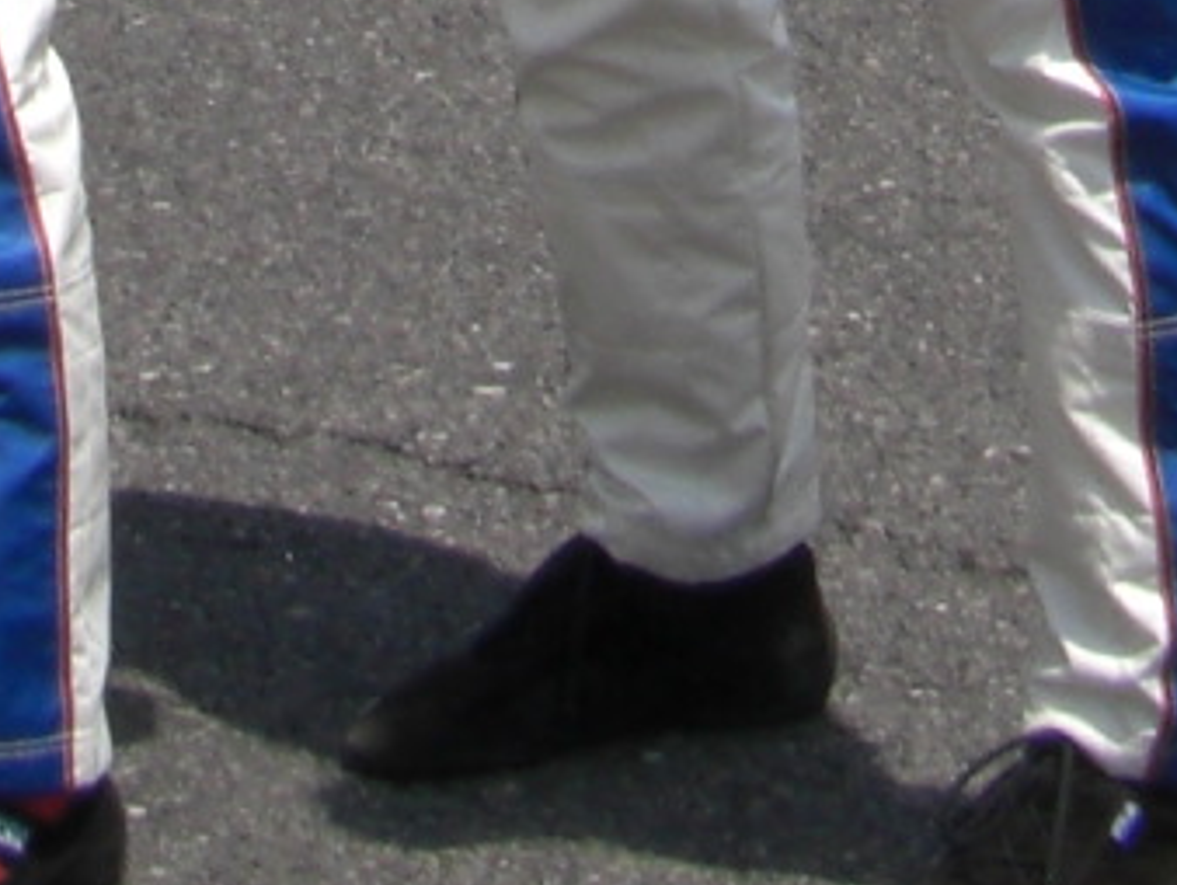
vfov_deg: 6.0
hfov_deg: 8.6
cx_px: 376
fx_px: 7826
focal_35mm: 230
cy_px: -1784
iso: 64
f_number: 4.6
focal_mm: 6.3
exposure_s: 1/640
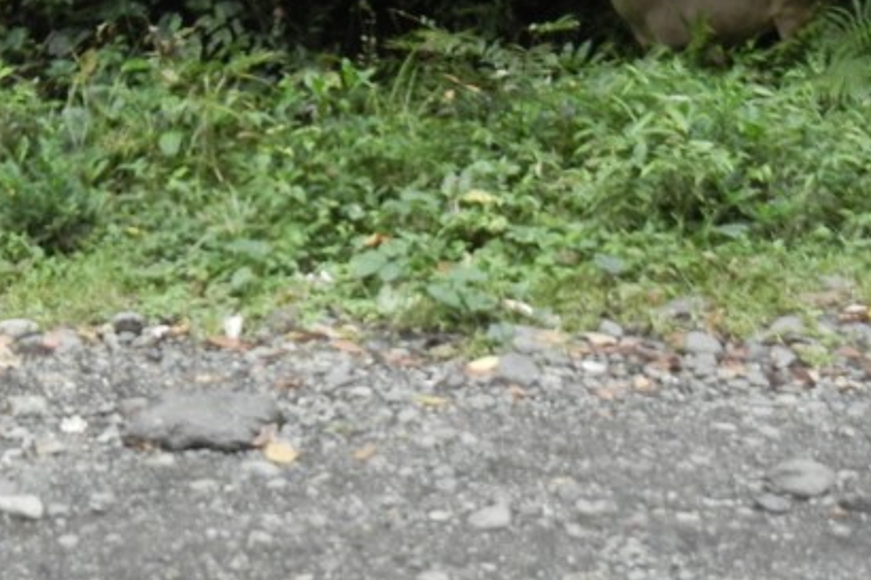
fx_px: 1886
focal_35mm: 78
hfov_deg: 25.7
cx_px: 206
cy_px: 76
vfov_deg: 17.3
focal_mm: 5.4
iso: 400
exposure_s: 1/51.8
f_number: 3.5
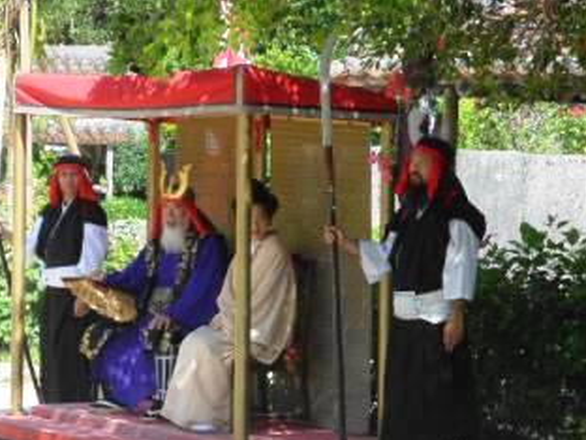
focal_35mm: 142
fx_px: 2404
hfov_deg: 13.9
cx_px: 257
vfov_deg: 10.4
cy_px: 314
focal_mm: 17.6
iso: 80
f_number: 5.5
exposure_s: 1/200
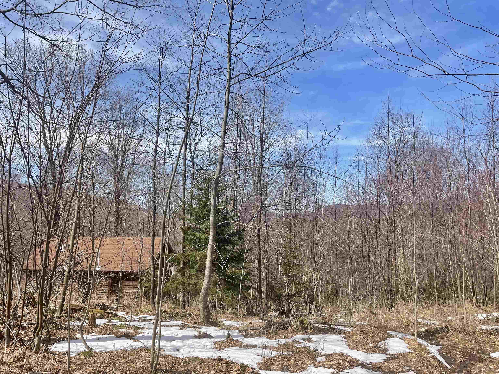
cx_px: 250
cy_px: 187
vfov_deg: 53.1
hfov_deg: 67.3
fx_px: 375
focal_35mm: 26
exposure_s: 1/2817
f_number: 1.6
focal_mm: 4.2
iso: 32
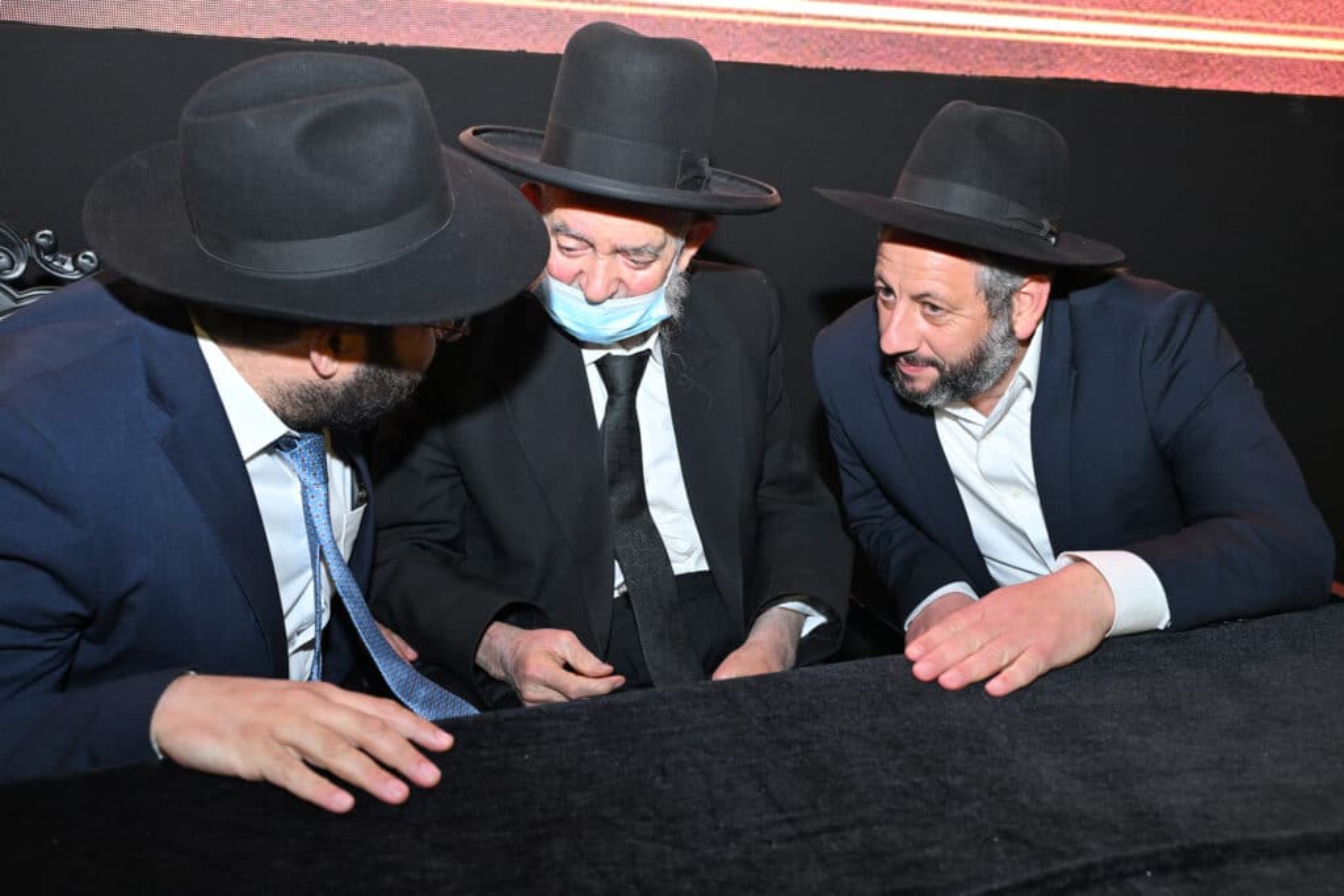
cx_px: 672
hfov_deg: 57.2
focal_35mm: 33
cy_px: 448
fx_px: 1232
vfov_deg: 40.0
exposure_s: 1/125
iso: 1250
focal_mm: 33
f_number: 5
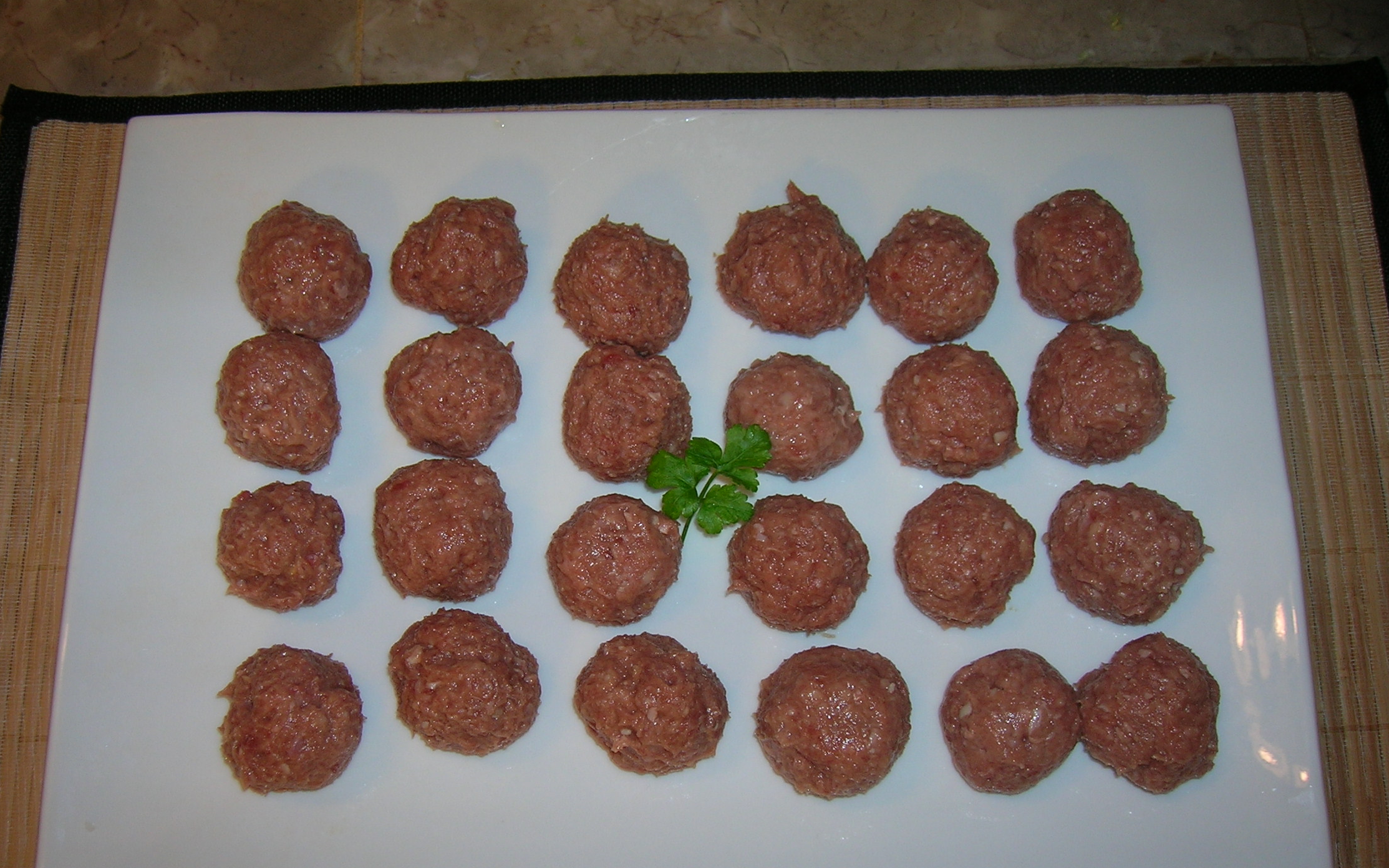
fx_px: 1401
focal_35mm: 37
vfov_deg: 34.3
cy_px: 533
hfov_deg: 52.7
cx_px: 680
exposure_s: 1/60.1
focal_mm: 5.7
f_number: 2.9
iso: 50
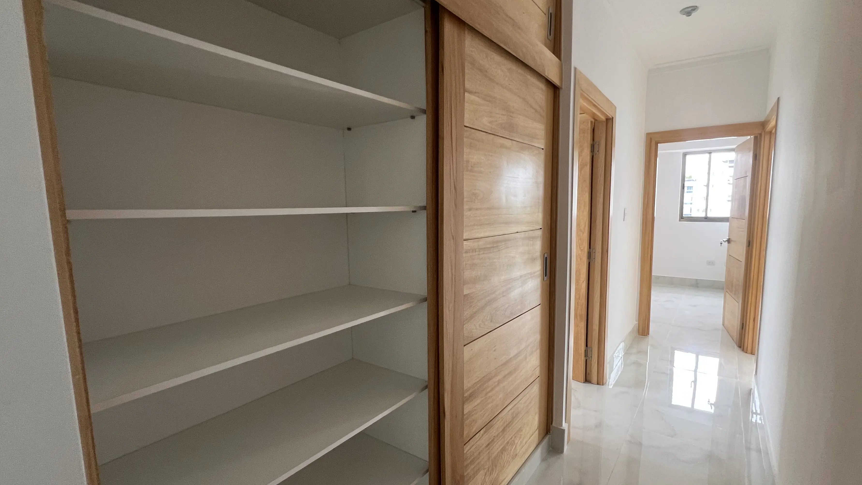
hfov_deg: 99.3
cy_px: 255
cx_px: 452
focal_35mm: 16
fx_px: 366
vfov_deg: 67.0
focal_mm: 1.57
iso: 160
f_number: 1.8
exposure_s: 1/99
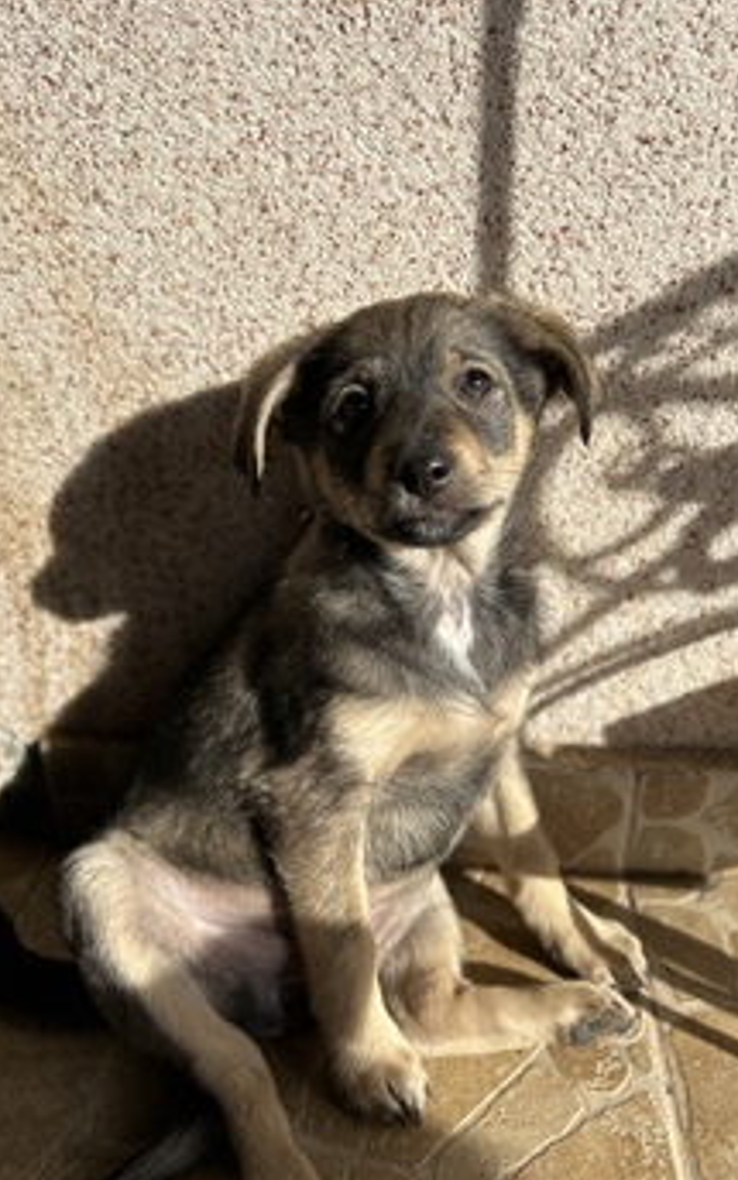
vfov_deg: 59.5
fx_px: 1030
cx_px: 336
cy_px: 665
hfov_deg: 39.4
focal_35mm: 32
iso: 50
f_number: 1.5
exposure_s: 1/2404
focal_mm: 5.7
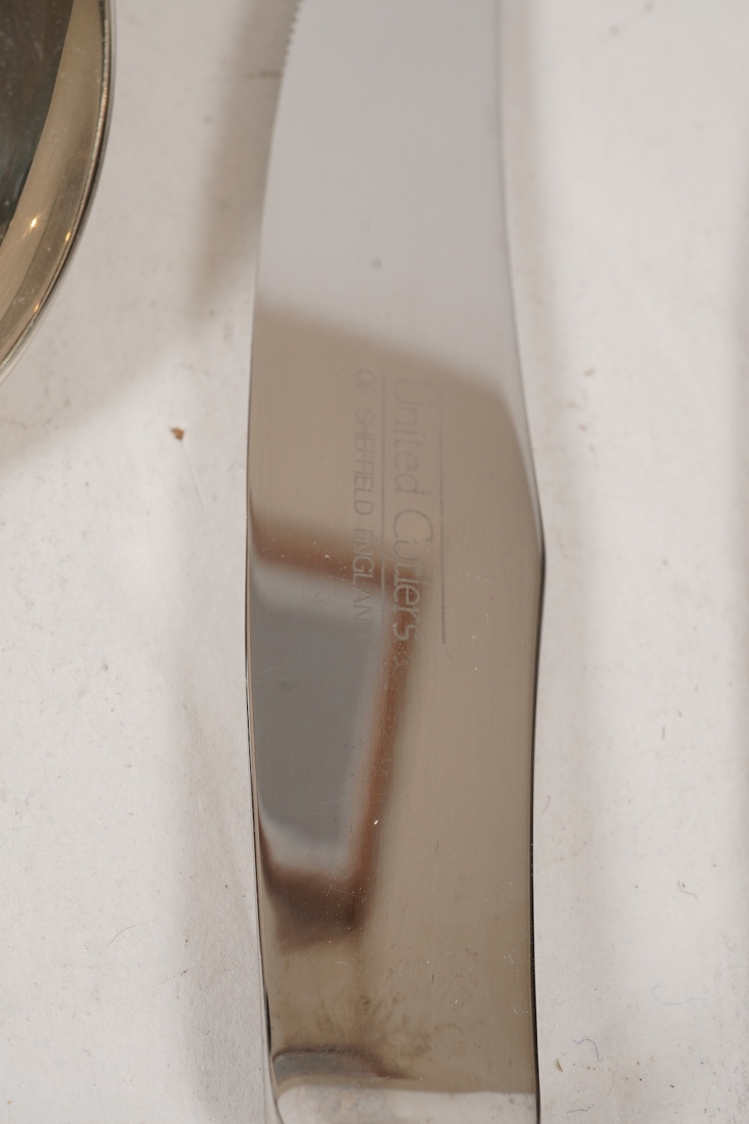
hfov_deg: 29.3
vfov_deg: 42.7
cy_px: 571
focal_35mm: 46
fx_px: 1435
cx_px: 379
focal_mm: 30
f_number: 22
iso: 400
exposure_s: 1/125
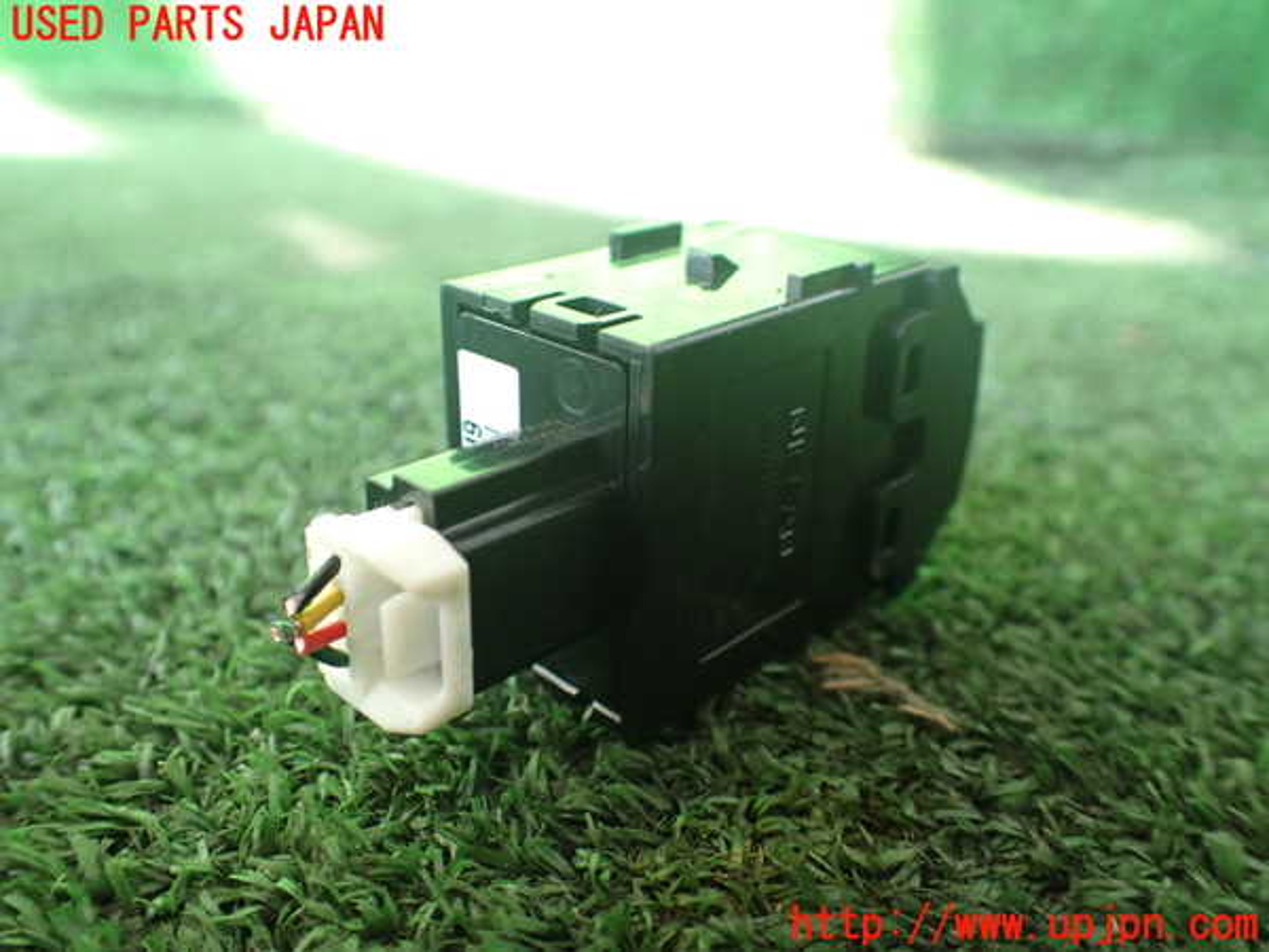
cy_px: 476
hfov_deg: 60.0
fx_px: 1100
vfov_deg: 46.8
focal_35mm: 30
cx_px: 634
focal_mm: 5.4
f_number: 2.3
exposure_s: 1/125
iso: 500
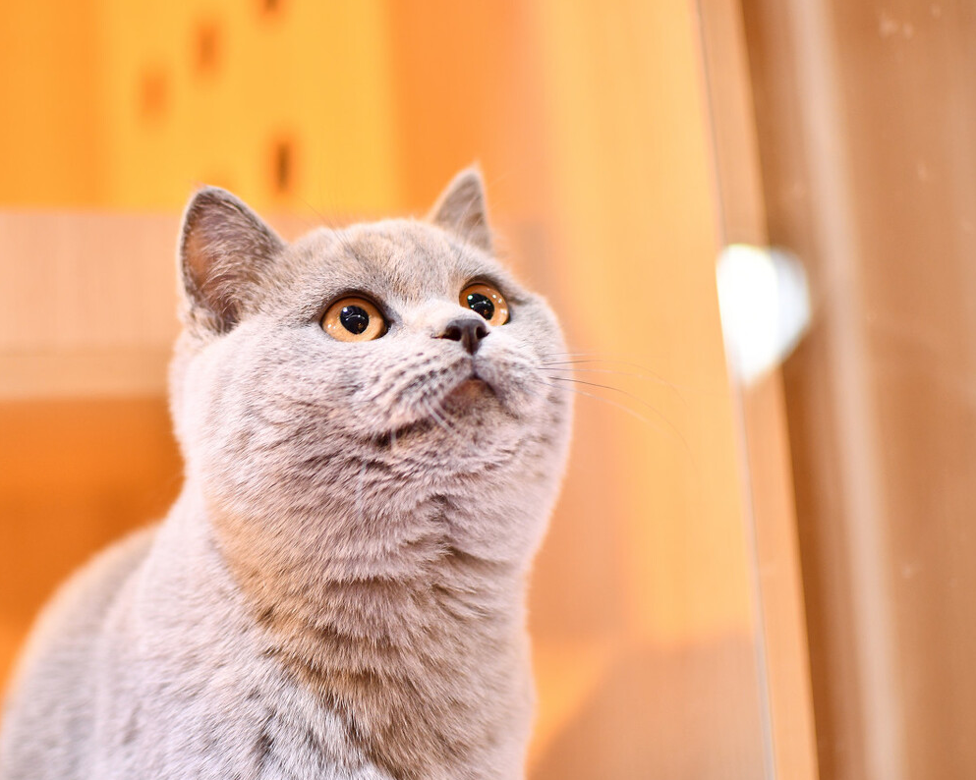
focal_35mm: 59
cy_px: 391
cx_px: 431
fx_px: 1704
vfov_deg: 25.8
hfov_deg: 31.9
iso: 640
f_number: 1.8
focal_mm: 35
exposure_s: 1/100
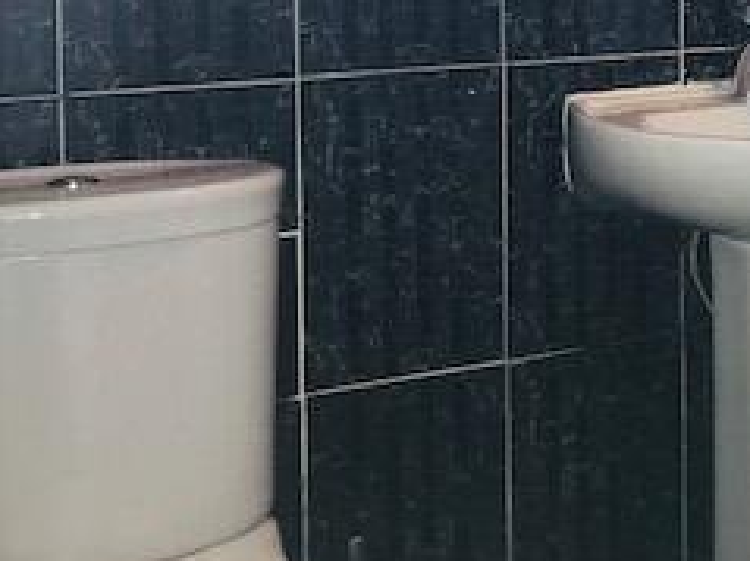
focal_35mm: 75
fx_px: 1624
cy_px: -56
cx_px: 897
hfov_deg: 23.7
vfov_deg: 18.8
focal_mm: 3.99
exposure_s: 1/33
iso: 50
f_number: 1.8
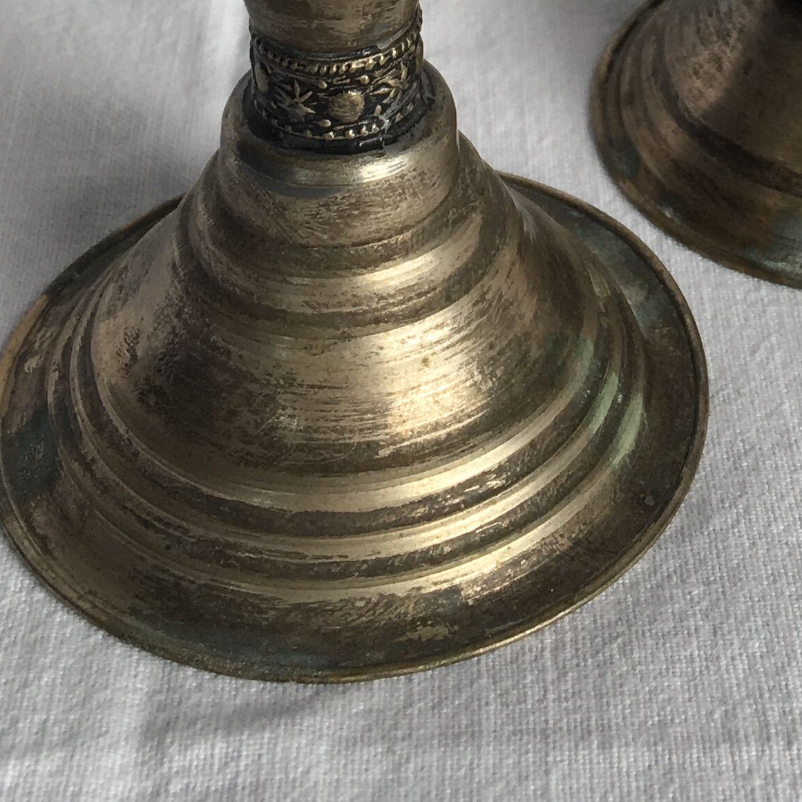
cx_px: 544
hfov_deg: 19.4
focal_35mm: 89
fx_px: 2333
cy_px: -531
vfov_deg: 16.9
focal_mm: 4.15
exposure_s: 1/100
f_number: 2.2
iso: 25
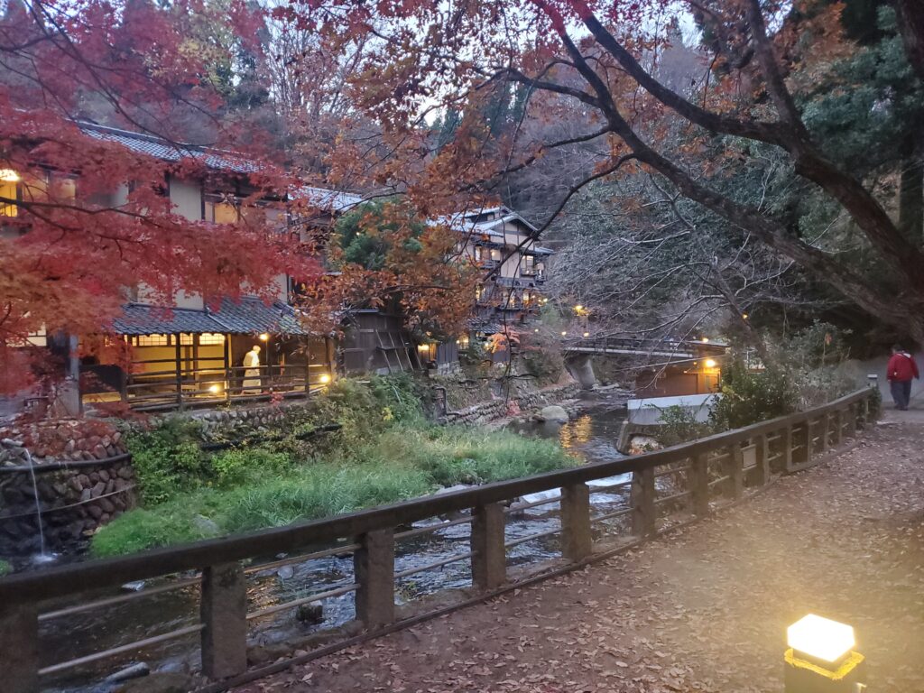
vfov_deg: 53.1
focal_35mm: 26
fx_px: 694
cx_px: 462
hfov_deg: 67.3
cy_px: 346
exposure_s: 1/25
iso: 640
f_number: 1.5
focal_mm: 4.3
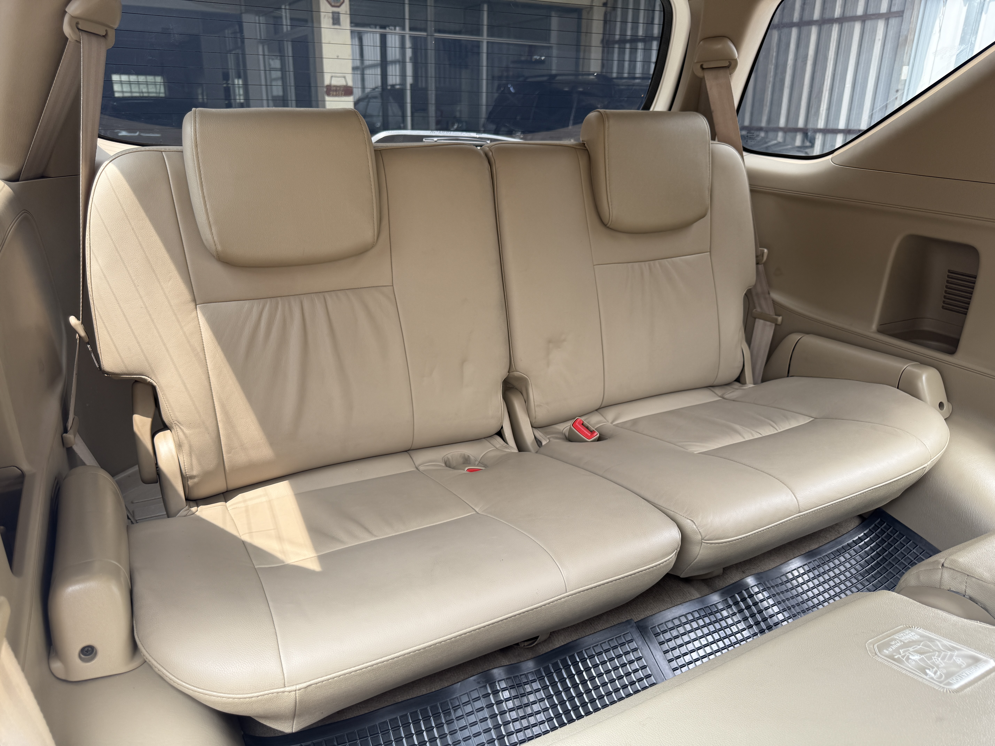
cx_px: 498
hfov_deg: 71.6
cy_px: 373
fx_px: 690
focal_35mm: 24
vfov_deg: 56.8
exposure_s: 1/179
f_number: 1.78
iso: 64
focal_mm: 6.76
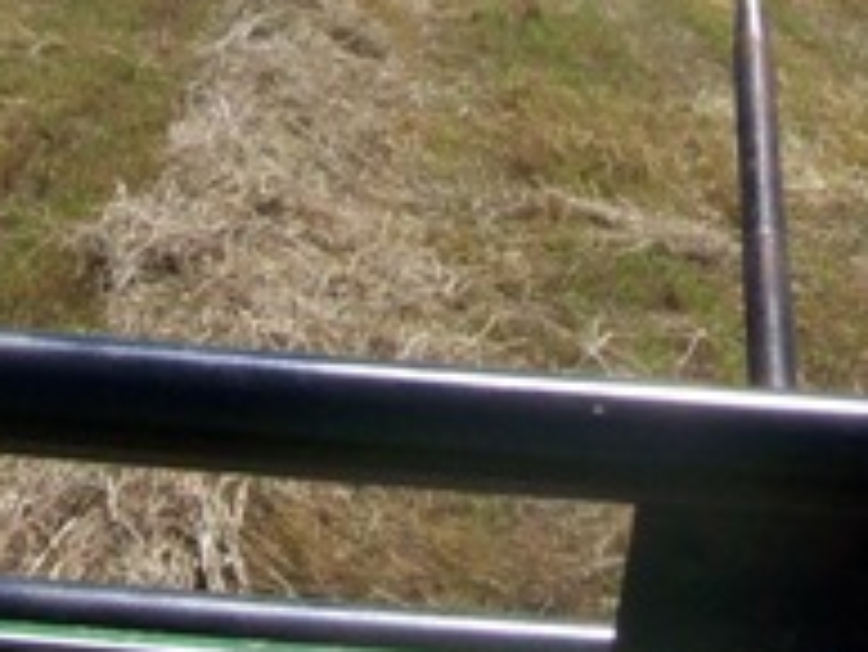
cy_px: -450
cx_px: 544
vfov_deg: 9.6
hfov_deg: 13.2
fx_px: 3739
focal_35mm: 149
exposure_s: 1/747
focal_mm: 6
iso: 80
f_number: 4.8
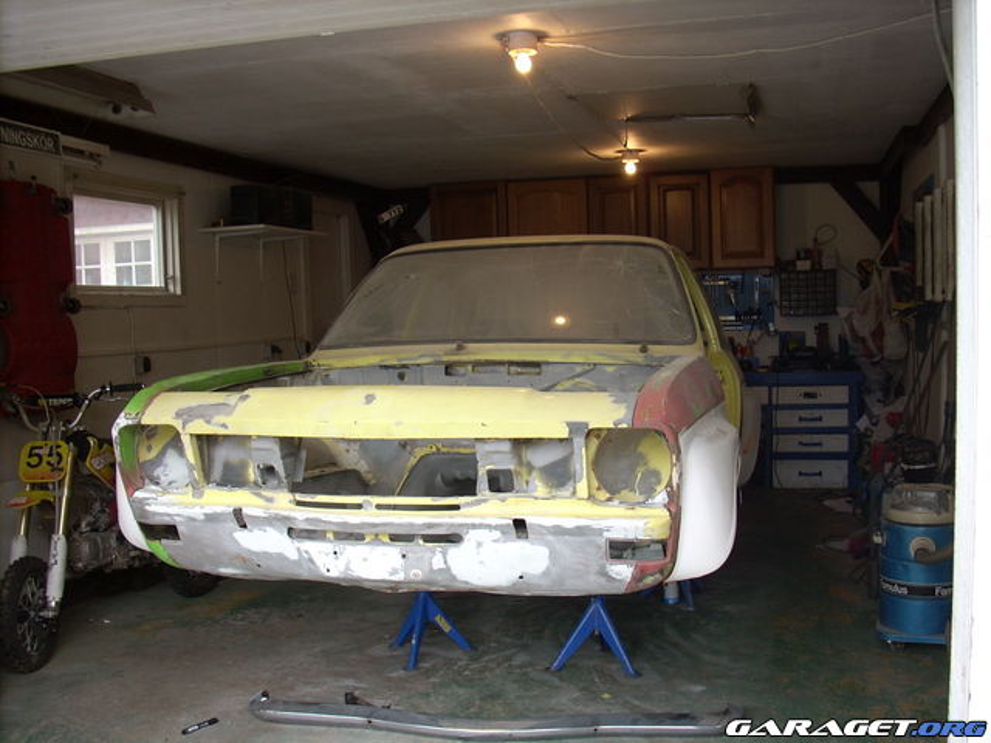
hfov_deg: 50.1
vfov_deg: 38.7
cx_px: 496
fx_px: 1059
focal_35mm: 37
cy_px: 372
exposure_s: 1/31.3
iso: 64
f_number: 2.8
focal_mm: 6.2
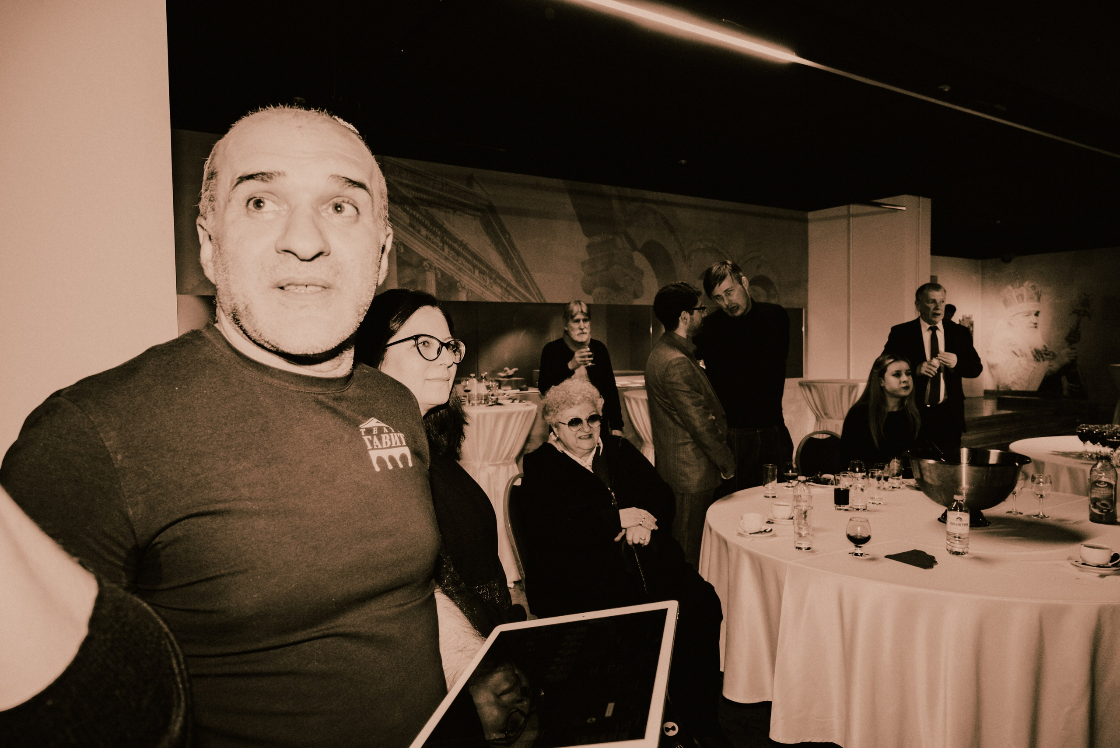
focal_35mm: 24
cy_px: 374
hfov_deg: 72.6
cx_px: 560
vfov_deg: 52.2
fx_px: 762
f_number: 8
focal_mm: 24.5
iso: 1250
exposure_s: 1/50
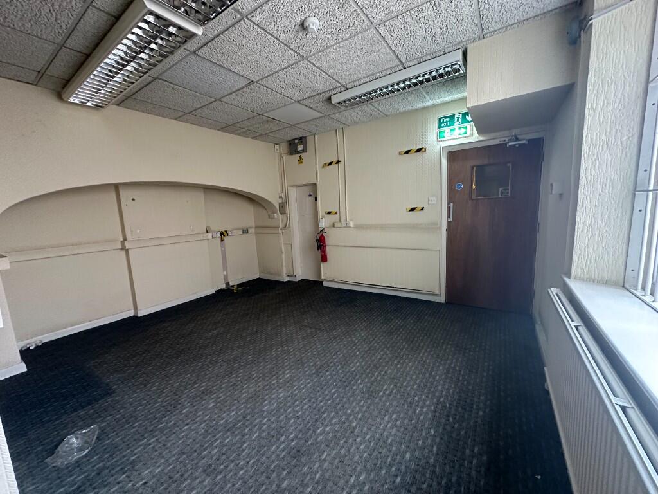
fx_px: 266
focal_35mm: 14
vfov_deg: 85.7
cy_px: 247
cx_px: 329
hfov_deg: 102.1
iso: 640
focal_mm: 2.22
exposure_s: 1/50
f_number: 2.2
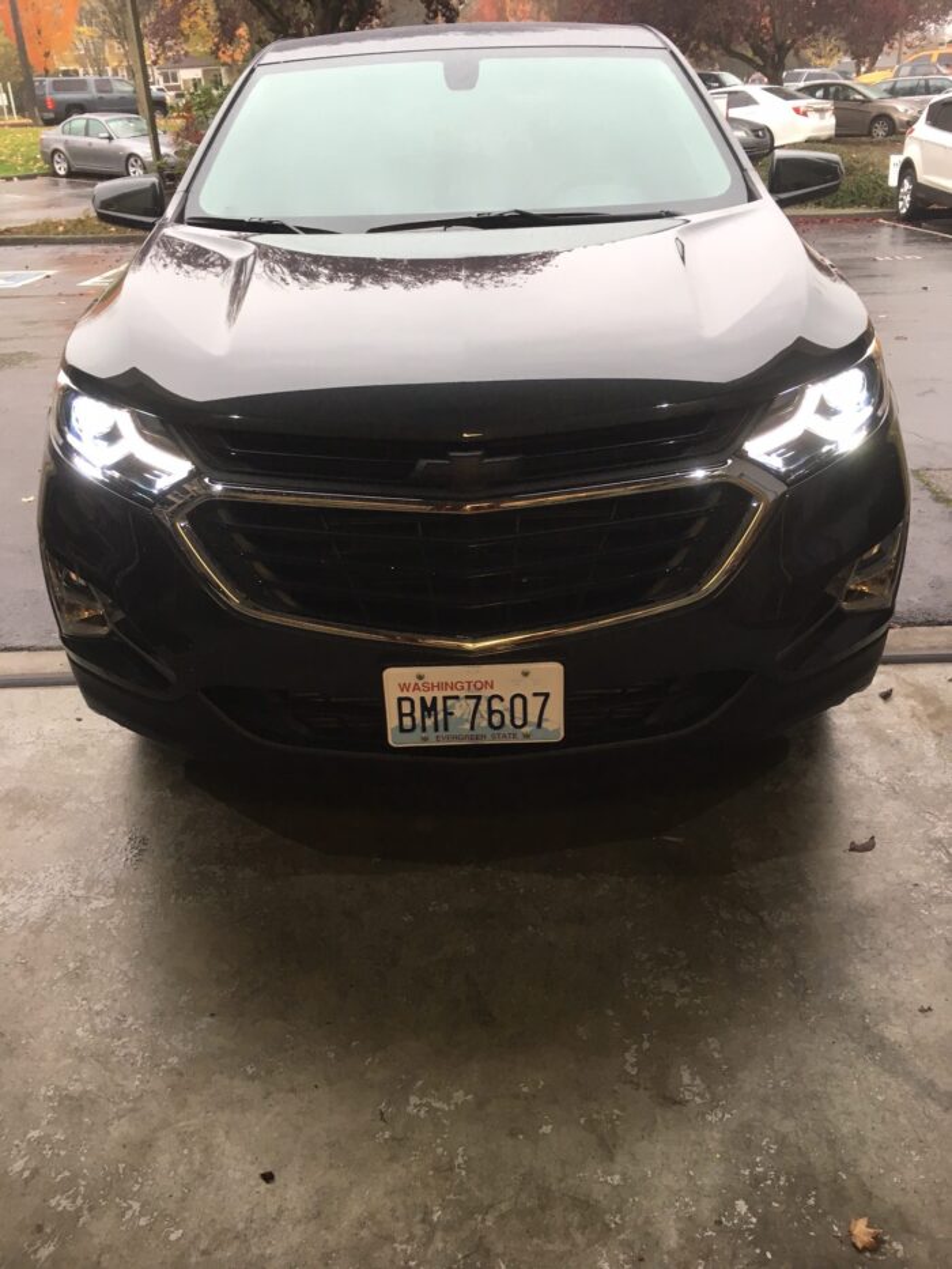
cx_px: 476
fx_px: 1063
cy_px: 634
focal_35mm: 29
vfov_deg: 61.7
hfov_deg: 48.2
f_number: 2.2
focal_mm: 4.15
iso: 32
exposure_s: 1/30
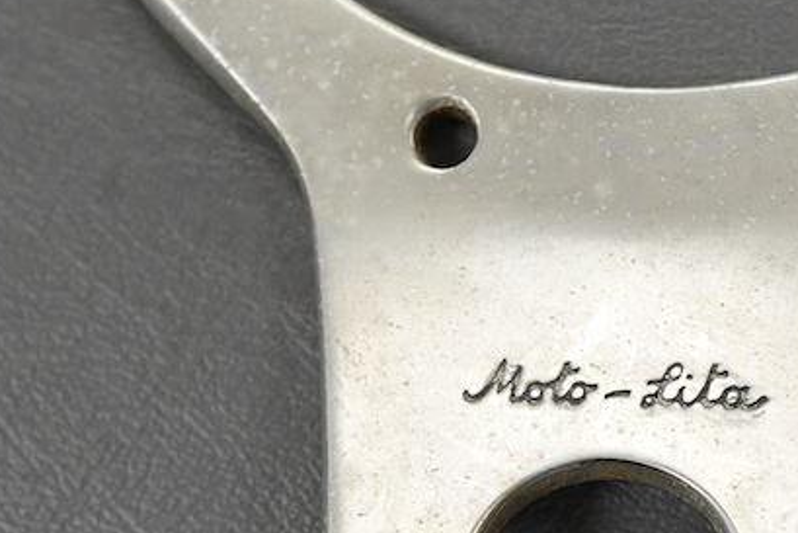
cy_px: 371
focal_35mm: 99
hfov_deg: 20.5
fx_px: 2195
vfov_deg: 13.8
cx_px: 540
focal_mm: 30
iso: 1250
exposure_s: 1/125
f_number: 10
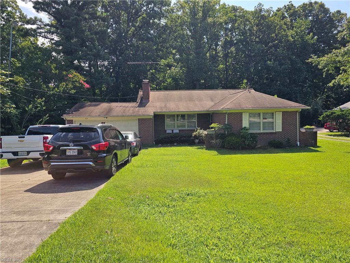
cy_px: 132
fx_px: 233
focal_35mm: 23
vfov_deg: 58.9
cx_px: 175
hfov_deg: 73.9
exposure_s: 1/566
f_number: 1.7
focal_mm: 6.3
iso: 10
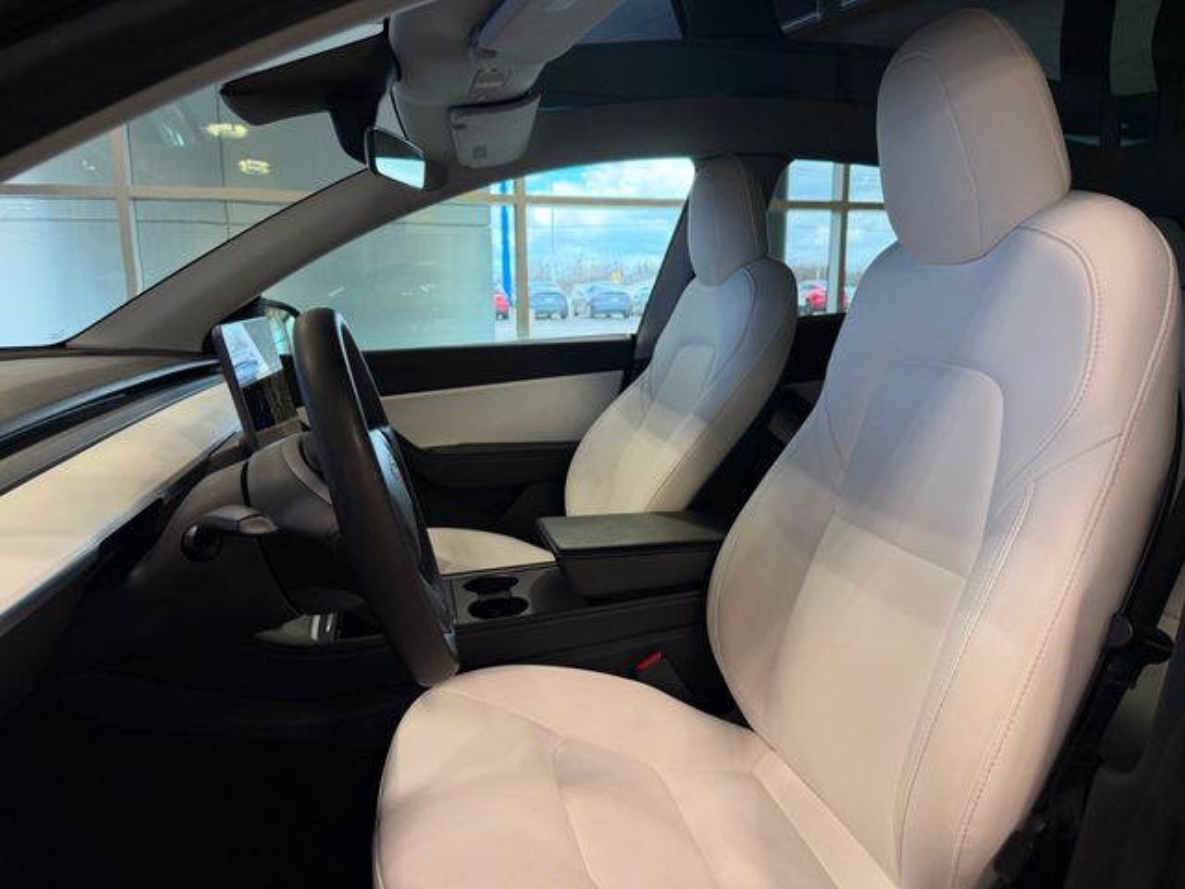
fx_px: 822
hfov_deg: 71.6
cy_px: 444
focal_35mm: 24
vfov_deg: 56.8
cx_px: 592
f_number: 1.78
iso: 160
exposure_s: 1/196
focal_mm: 6.76
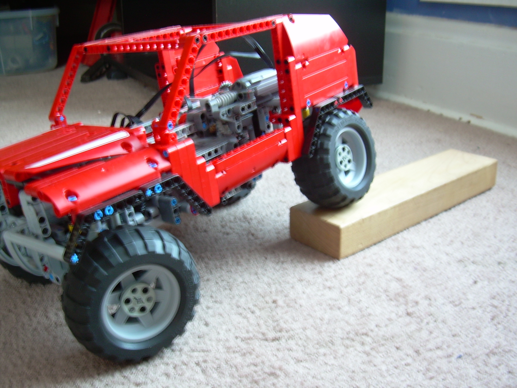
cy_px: 194
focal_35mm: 38
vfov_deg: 37.7
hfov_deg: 49.0
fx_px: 568
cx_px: 258
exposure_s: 1/2.6
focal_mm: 6.3
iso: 65
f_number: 2.8
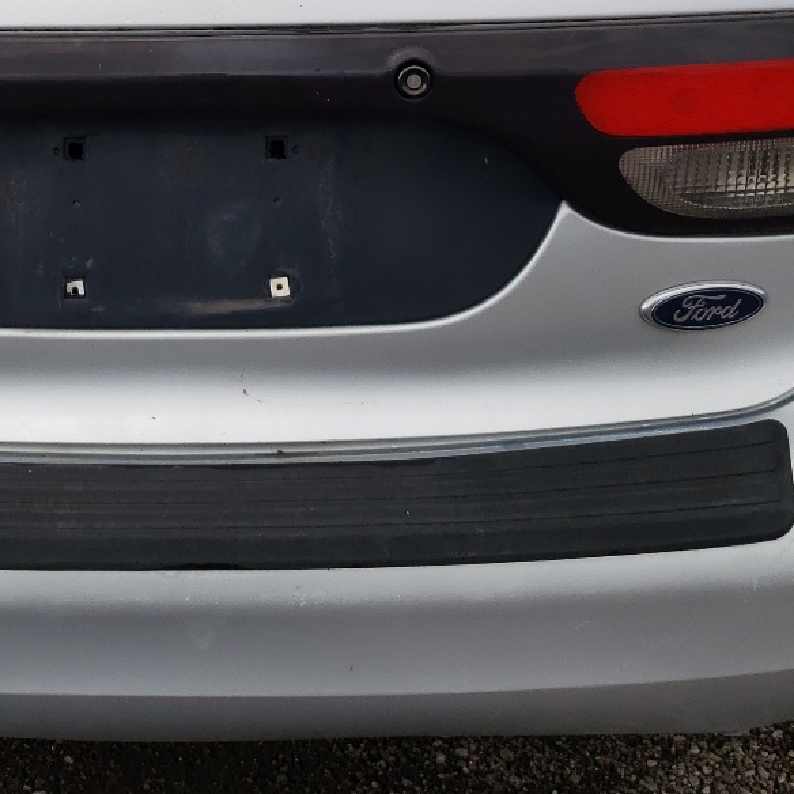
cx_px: 175
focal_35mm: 63
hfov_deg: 26.8
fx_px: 1635
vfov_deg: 26.3
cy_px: 64
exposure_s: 1/1429
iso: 50
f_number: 1.5
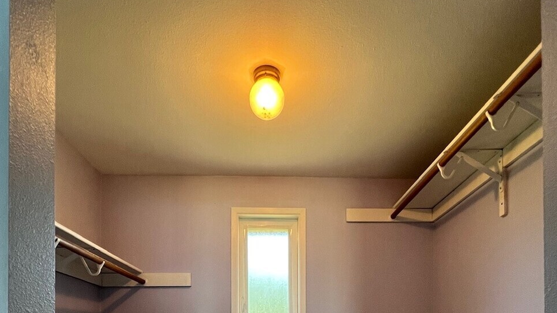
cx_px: 275
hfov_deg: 83.8
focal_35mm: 21
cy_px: 387
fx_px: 310
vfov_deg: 37.9
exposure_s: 1/60
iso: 200
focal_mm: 1.57
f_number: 1.8
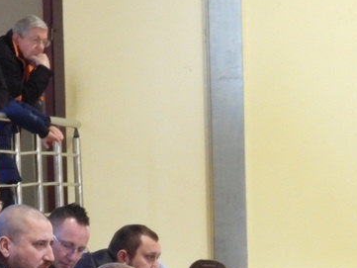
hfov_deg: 4.1
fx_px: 4973
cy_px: 346
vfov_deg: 3.1
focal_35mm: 482
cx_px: 265
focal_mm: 26.1
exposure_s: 1/30
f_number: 4
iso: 400
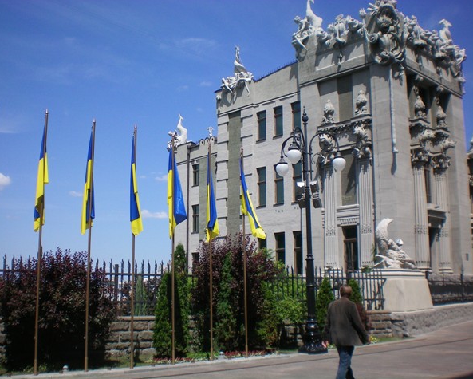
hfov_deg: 45.8
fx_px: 560
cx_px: 225
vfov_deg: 37.4
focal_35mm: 40
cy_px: 191
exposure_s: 1/640
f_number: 4.6
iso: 64
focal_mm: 6.3
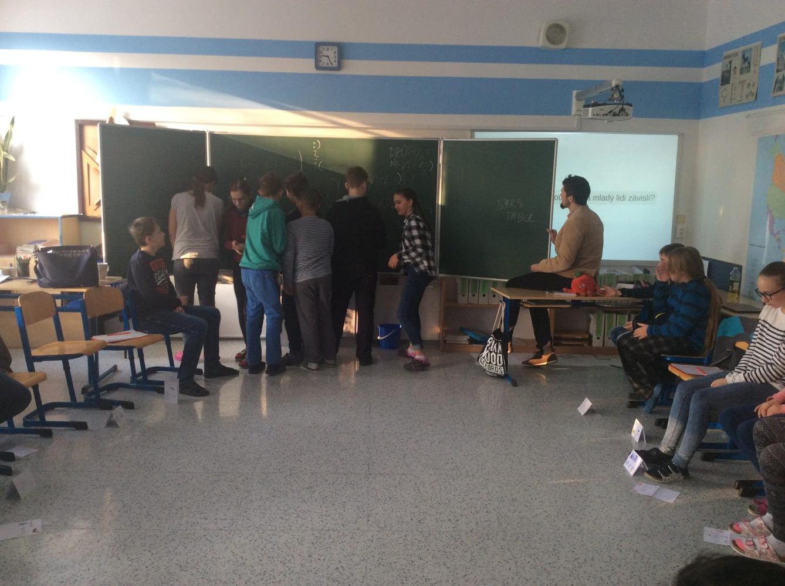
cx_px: 392
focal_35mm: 32
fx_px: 725
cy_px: 293
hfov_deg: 56.9
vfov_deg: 44.0
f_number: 2.4
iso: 50
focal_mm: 3.3
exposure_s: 1/25
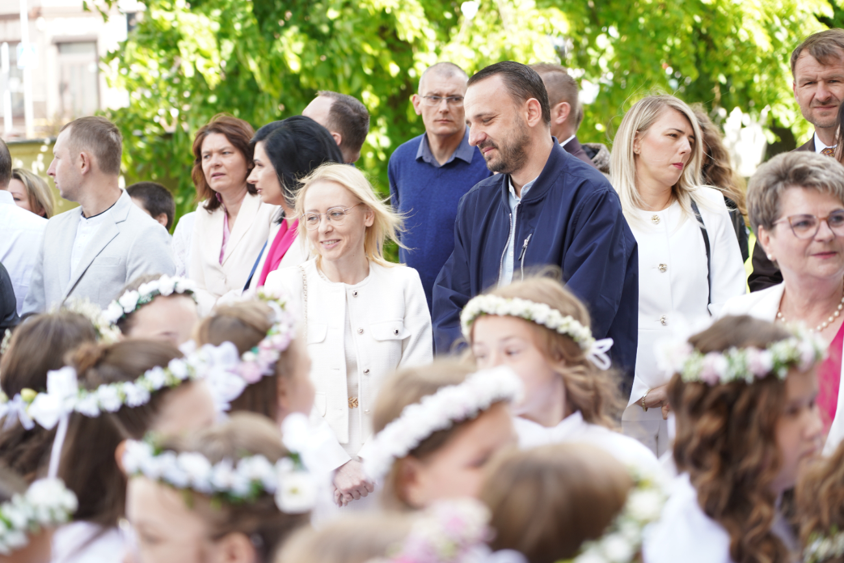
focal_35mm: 105
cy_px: 282
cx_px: 422
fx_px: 2462
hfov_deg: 19.5
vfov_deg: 13.0
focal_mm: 105
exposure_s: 1/100
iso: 160
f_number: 4
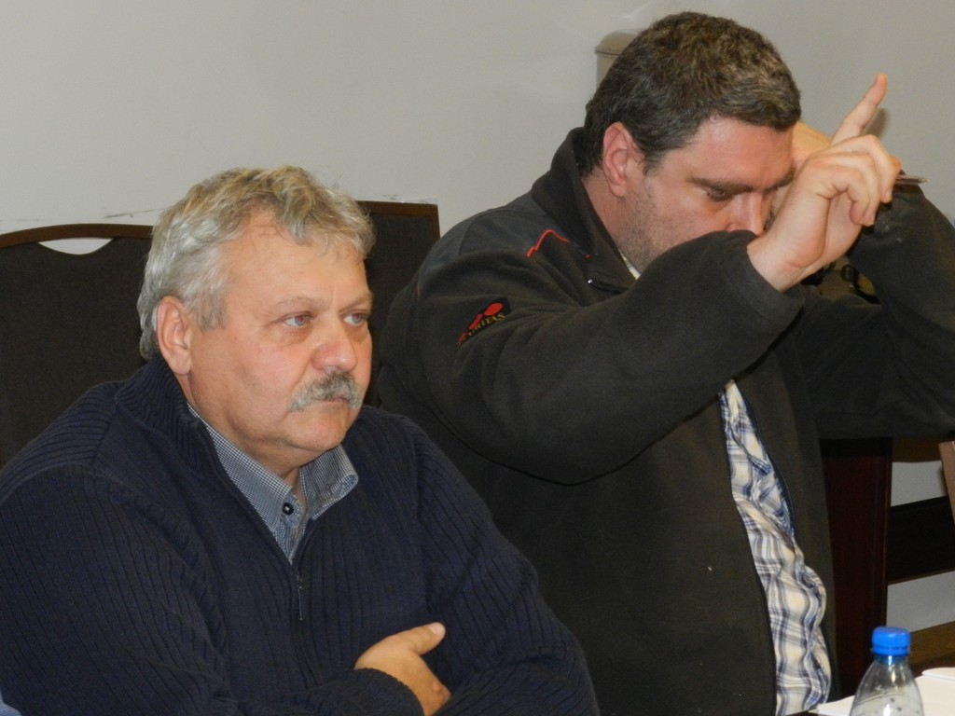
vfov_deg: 9.3
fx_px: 4414
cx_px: 478
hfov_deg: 12.3
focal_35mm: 160
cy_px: 358
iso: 800
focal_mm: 28.4
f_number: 5.3
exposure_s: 1/40
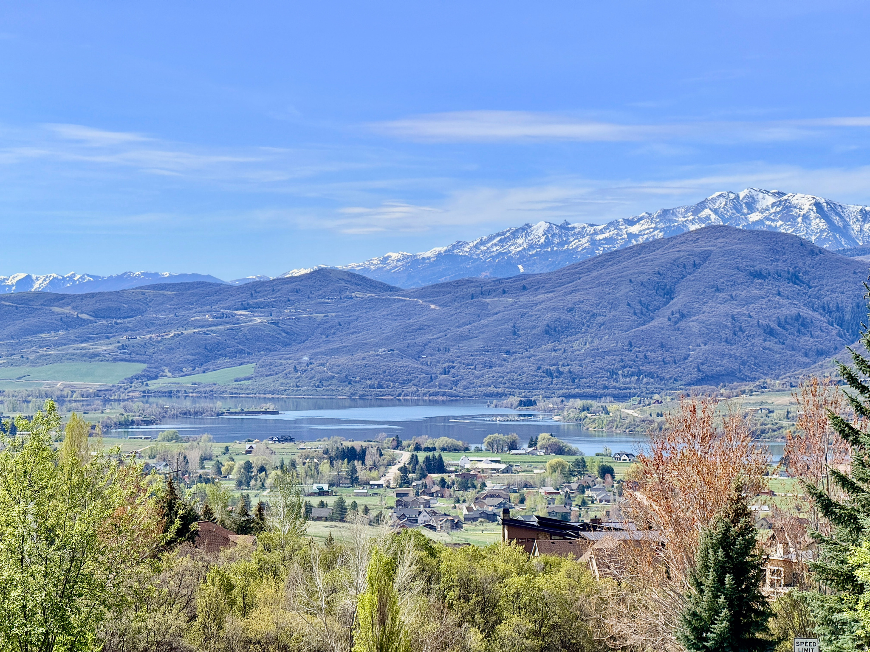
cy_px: 326
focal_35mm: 120
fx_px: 3016
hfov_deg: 16.4
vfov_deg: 12.3
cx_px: 435
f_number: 2.8
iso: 64
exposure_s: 1/2083
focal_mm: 15.66
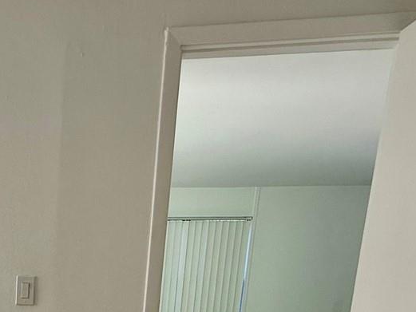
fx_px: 517
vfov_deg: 28.5
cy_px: 389
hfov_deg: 38.8
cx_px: -1
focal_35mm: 43
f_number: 2.2
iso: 50
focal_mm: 2.22
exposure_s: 1/312
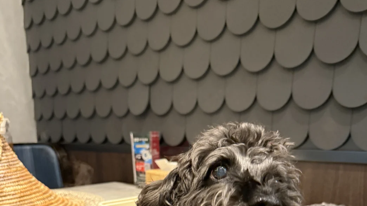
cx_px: 179
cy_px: 236
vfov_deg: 29.1
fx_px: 350
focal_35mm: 36
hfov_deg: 55.3
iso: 640
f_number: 1.78
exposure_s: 1/50
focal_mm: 6.76
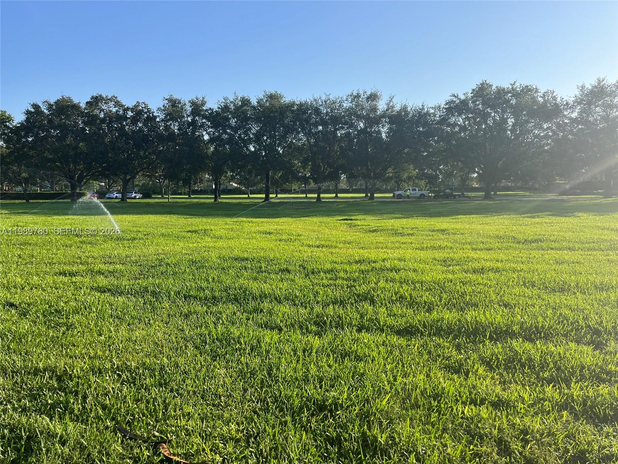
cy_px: 232
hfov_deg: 67.3
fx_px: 464
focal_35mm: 26
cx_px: 309
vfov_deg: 53.1
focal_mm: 5.1
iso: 50
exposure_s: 1/1832
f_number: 1.6
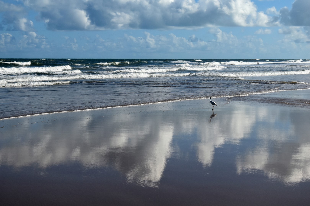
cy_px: 103
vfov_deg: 18.9
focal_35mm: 72
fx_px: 620
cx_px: 155
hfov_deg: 28.1
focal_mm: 48
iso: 400
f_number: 7.1
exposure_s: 1/1600
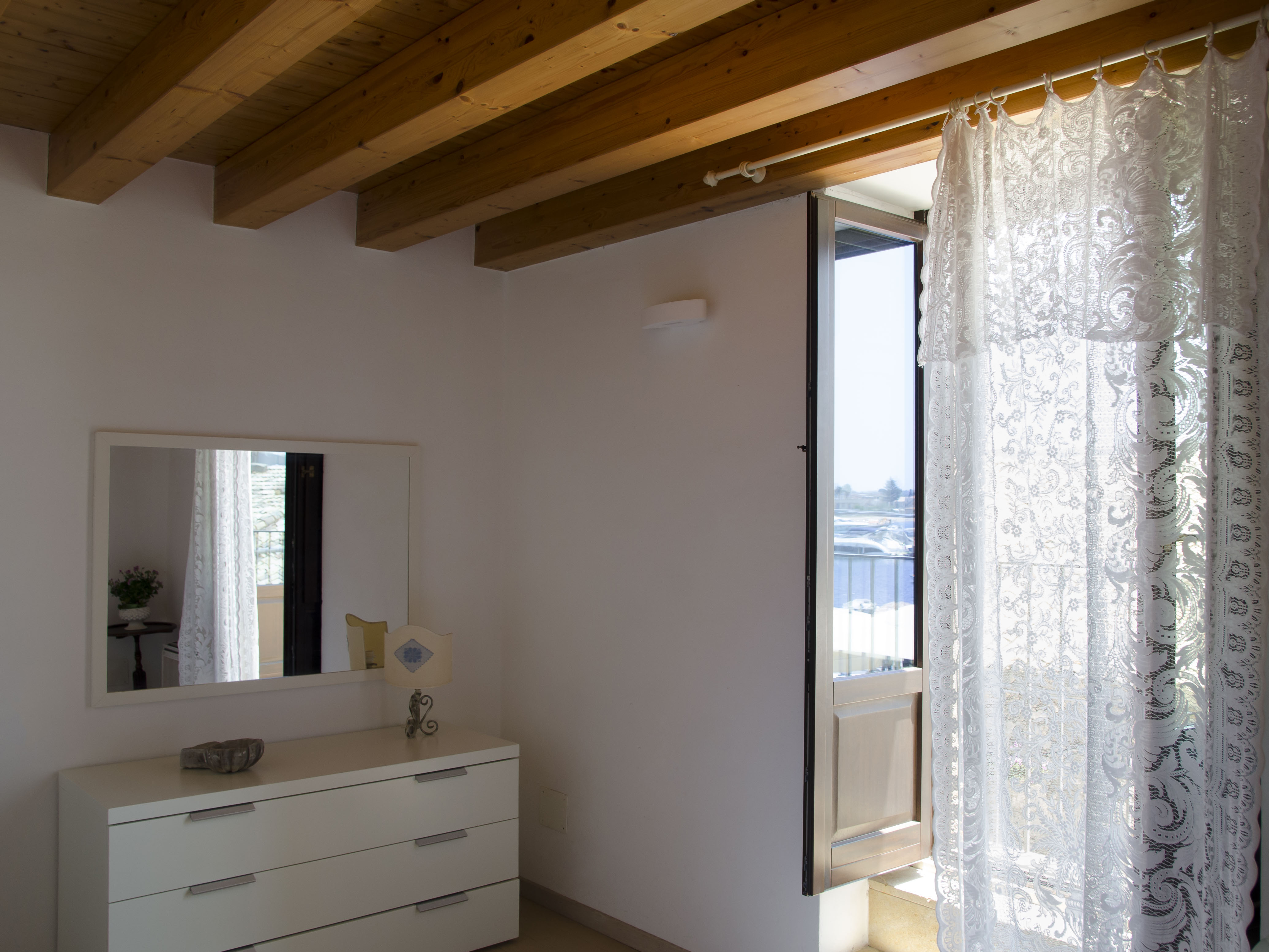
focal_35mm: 29
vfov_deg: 48.9
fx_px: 1047
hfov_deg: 62.4
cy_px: 469
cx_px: 665
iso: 200
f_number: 4
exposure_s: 1/100
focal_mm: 17
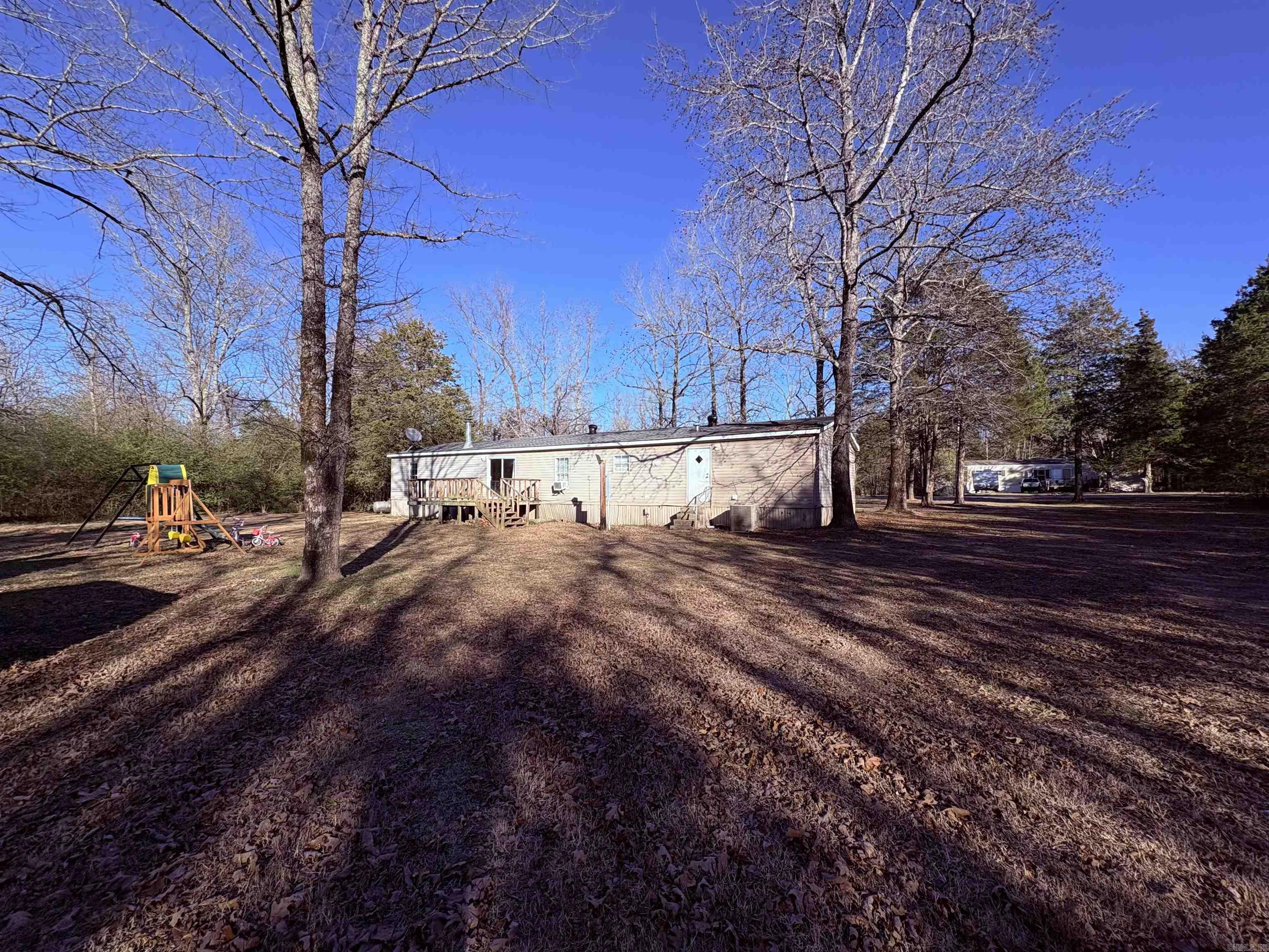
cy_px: 476
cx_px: 634
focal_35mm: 14
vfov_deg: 85.7
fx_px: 513
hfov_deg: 102.1
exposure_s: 1/1323
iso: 50
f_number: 2.2
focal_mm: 2.22
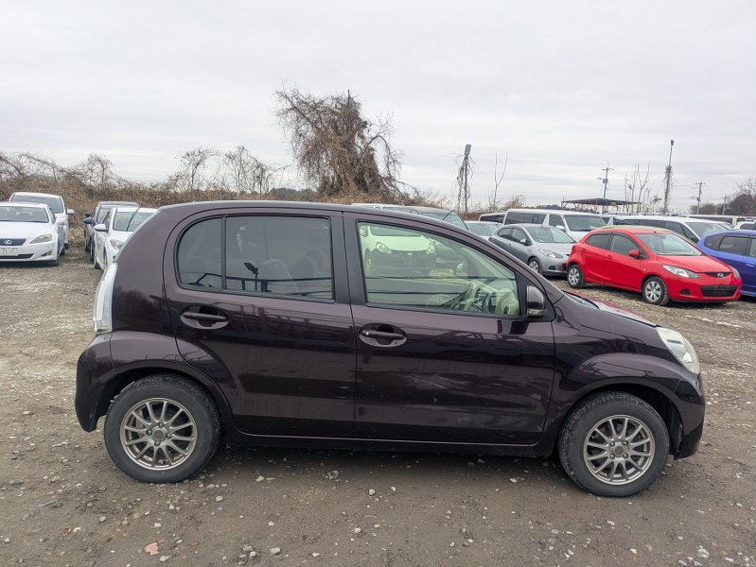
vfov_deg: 54.9
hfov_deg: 69.4
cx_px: 378
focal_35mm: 25
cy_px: 284
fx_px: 546
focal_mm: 5.43
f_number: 1.89
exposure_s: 1/261
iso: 71
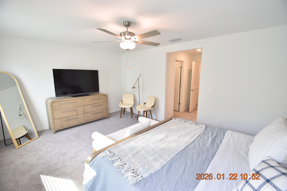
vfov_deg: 77.3
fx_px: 120
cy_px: 96
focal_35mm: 15
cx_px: 144
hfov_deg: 100.4
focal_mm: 10
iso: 800
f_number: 3.5
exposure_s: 1/125
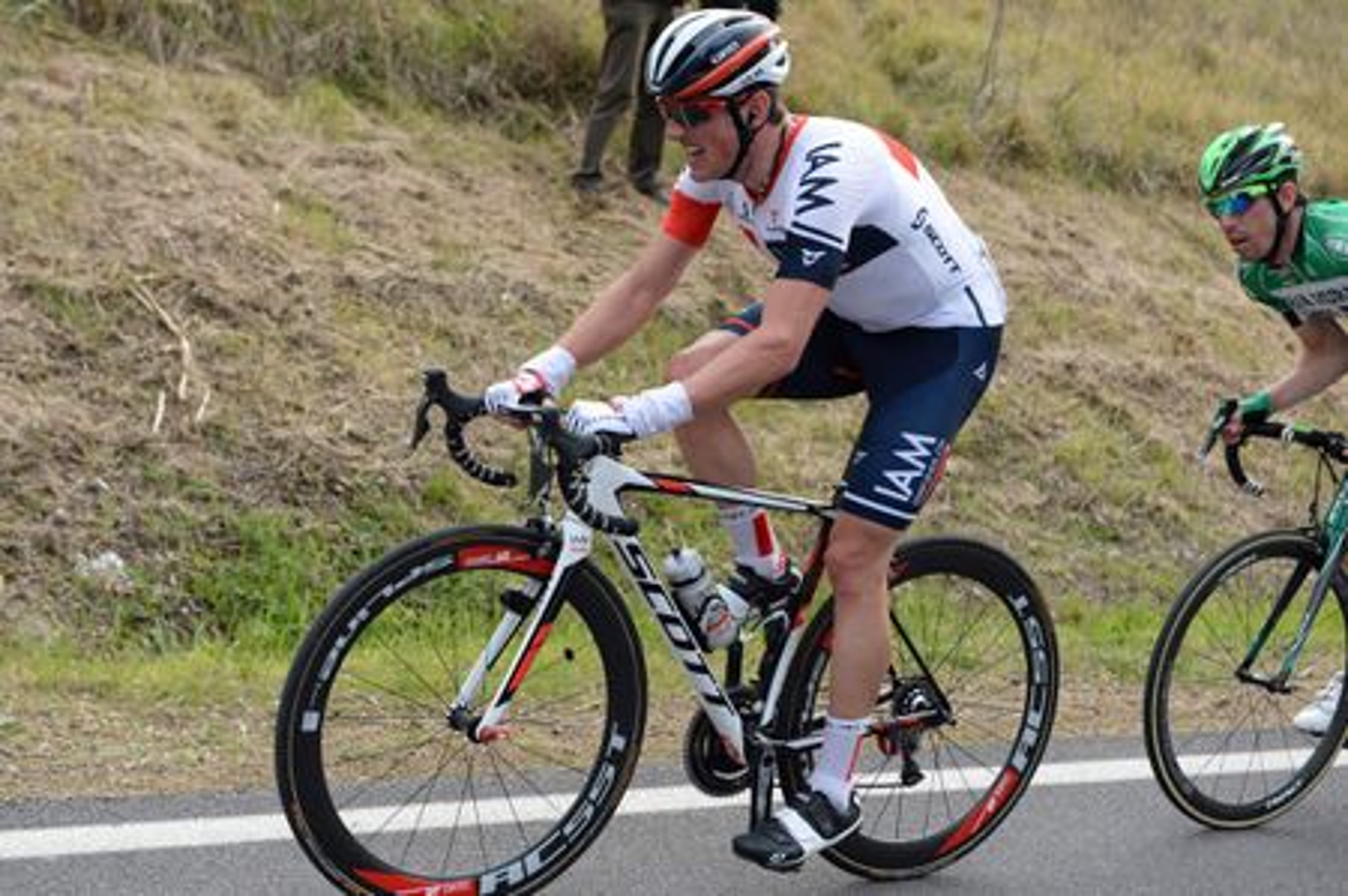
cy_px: 448
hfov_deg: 32.4
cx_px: 674
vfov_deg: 21.9
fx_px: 2319
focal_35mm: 62
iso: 1000
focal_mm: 62
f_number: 5
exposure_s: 1/1000
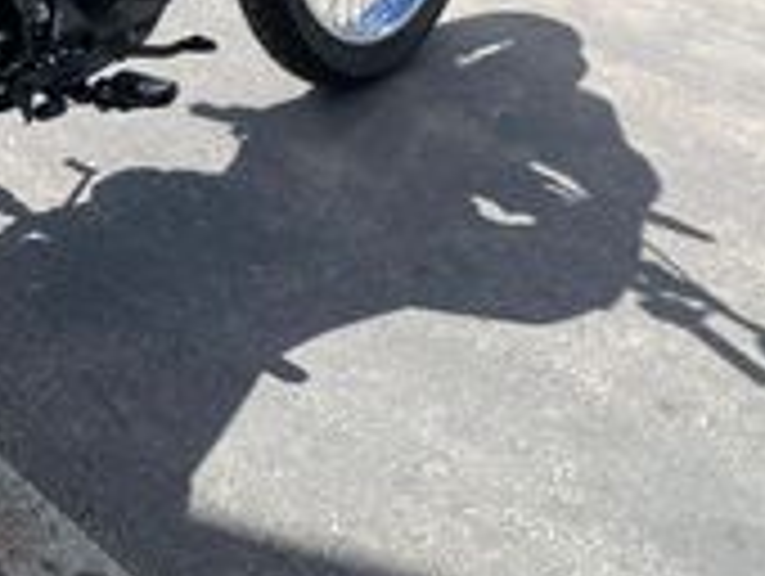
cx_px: -99
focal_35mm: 72
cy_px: -166
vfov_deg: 19.0
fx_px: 1593
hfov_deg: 24.9
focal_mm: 4.25
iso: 32
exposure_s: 1/2890
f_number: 1.8
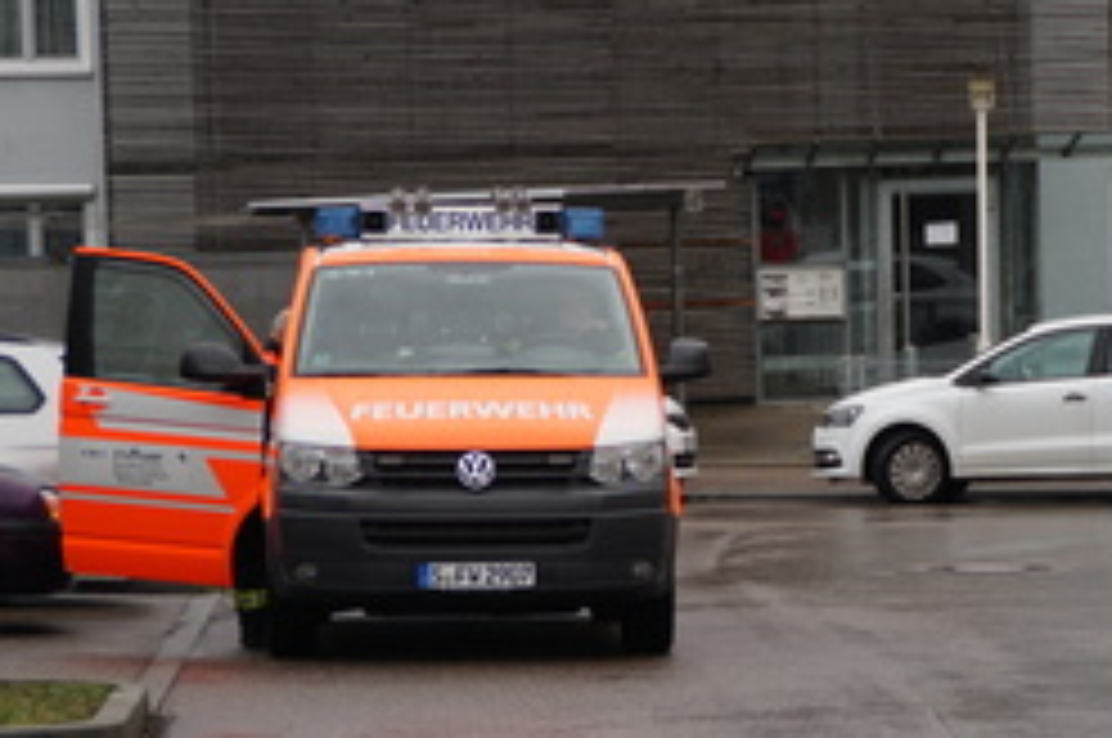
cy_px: 400
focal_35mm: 219
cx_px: 720
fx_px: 6756
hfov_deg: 9.4
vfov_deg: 6.3
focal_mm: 90
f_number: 5.6
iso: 125
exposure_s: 1/160
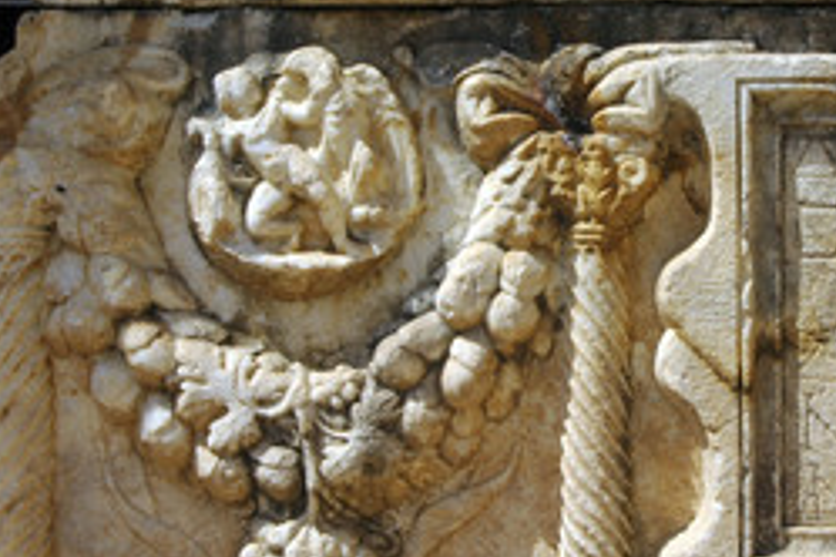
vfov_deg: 17.9
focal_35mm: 76
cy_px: 309
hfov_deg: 26.0
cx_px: 703
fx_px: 1765
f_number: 10
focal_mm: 30
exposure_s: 1/400
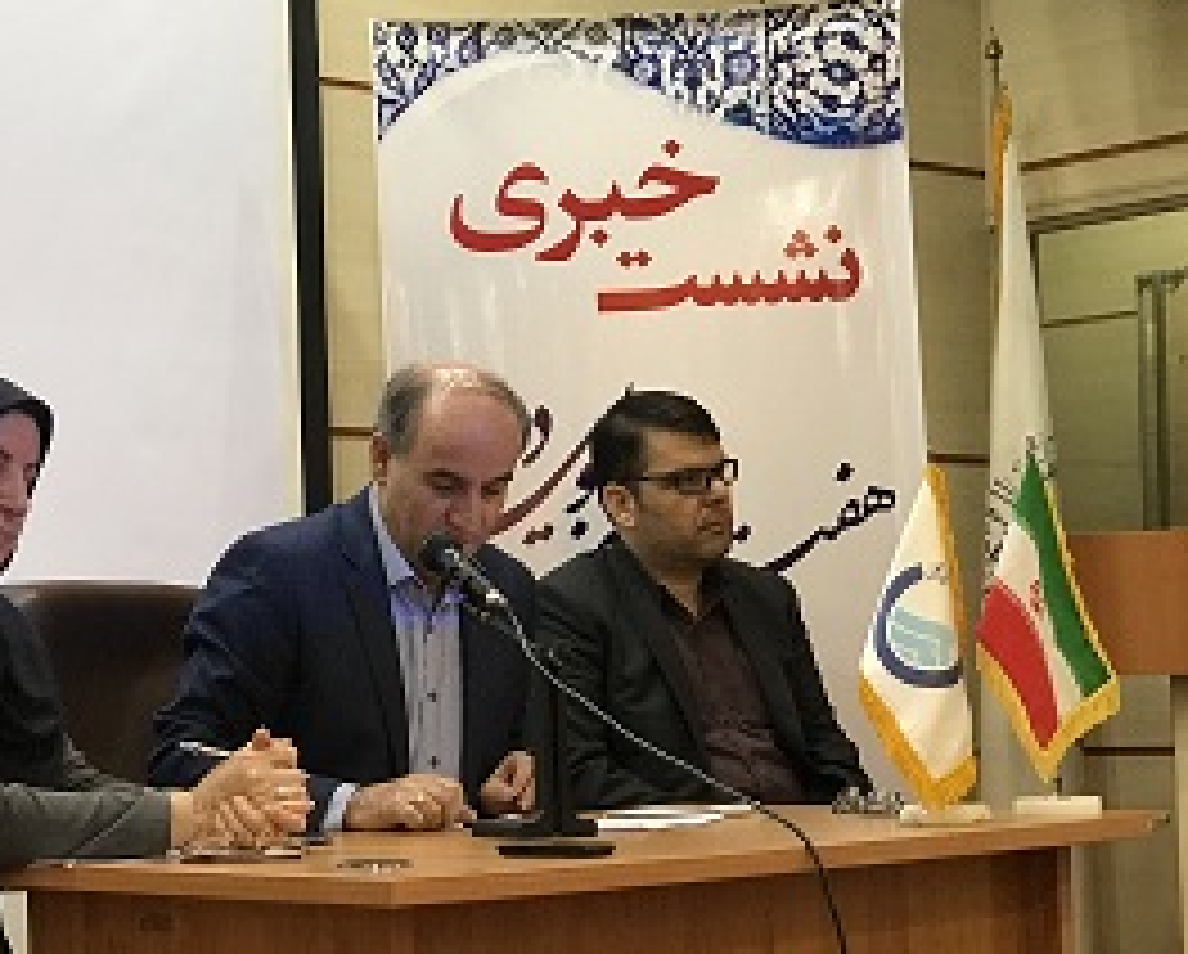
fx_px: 2993
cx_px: 320
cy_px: 520
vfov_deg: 18.1
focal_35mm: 85
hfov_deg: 22.3
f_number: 2.8
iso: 320
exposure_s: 1/50
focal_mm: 6.6
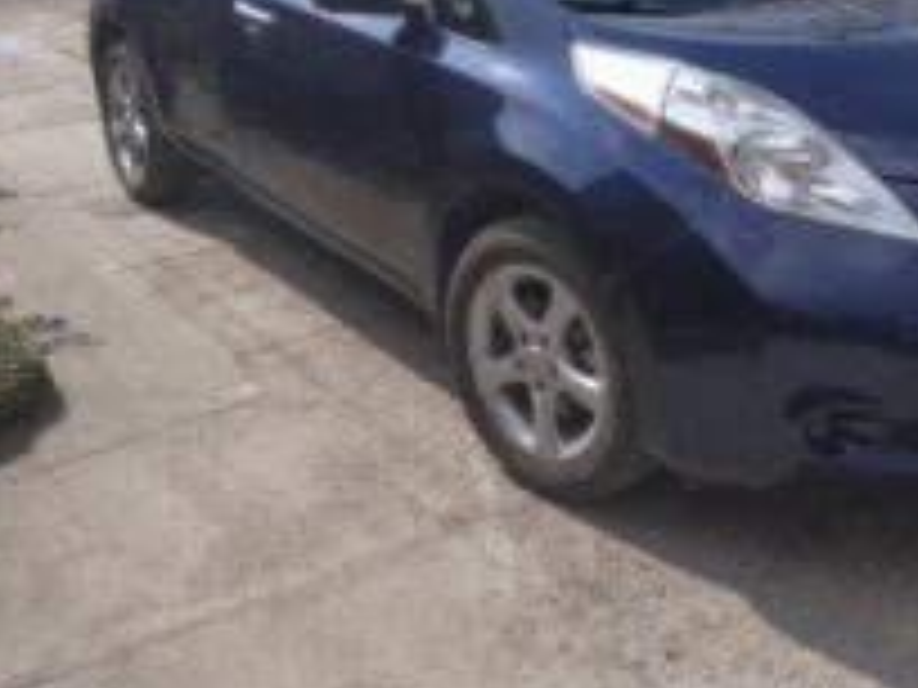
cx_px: 558
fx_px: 1246
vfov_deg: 30.0
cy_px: 121
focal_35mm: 47
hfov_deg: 40.2
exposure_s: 1/3779
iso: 200
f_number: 1.9
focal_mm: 3.94
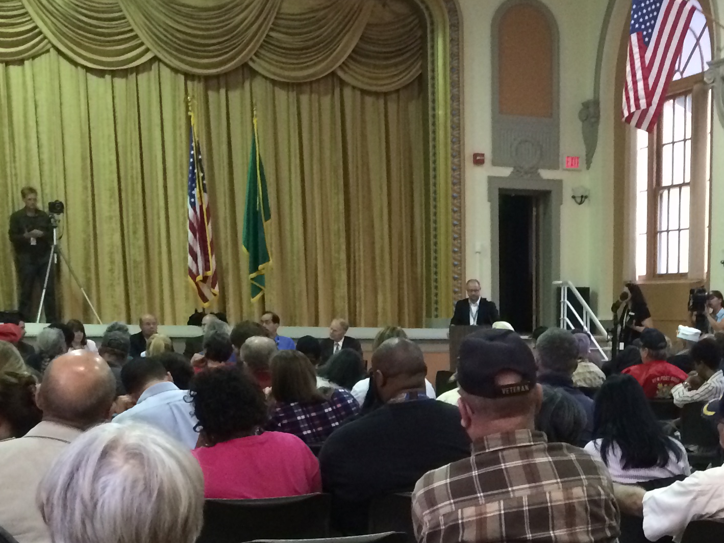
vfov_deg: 20.6
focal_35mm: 69
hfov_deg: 27.5
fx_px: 1443
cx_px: 601
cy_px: 556
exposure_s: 1/17
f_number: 2.2
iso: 320
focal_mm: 4.12
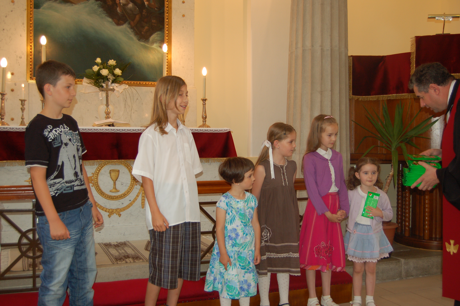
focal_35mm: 39
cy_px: 153
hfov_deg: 49.6
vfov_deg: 34.1
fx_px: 498
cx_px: 230
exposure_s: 1/60
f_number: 4
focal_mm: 26
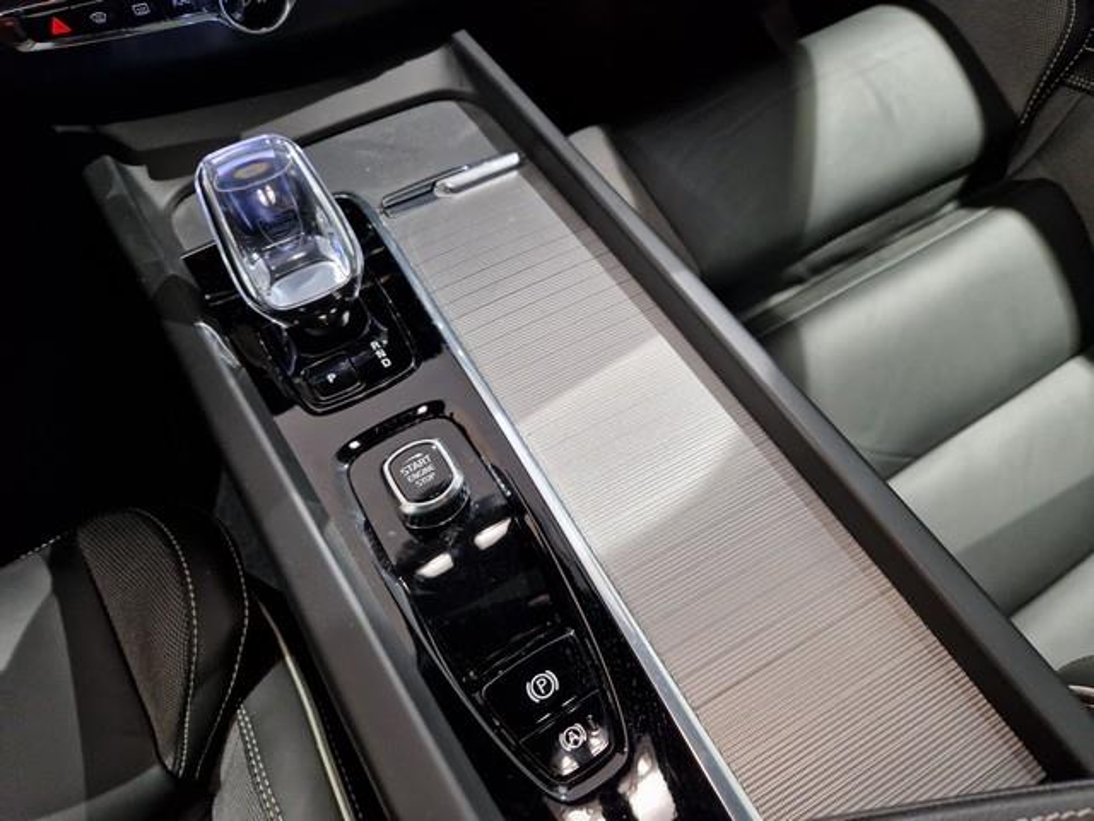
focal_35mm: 23
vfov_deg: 58.9
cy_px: 410
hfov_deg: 73.9
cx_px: 547
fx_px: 727
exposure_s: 1/50
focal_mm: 5.4
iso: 250
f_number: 1.8
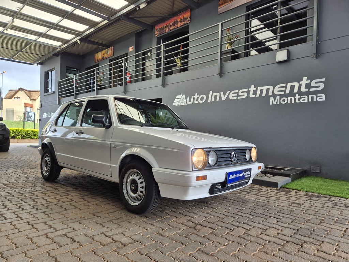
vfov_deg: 58.9
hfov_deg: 73.9
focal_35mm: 23
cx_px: 174
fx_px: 232
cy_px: 131
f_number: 1.8
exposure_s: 1/180
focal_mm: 5.4
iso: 80
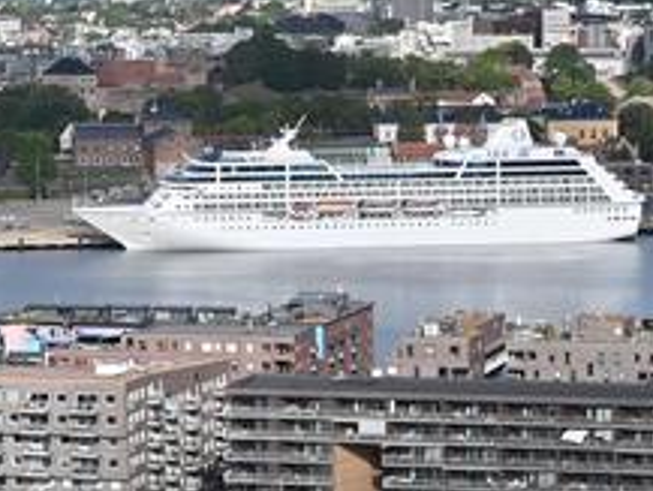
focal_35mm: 172
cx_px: 412
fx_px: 3246
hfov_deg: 11.5
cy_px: 196
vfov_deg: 8.6
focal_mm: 42
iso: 140
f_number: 5.6
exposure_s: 1/250
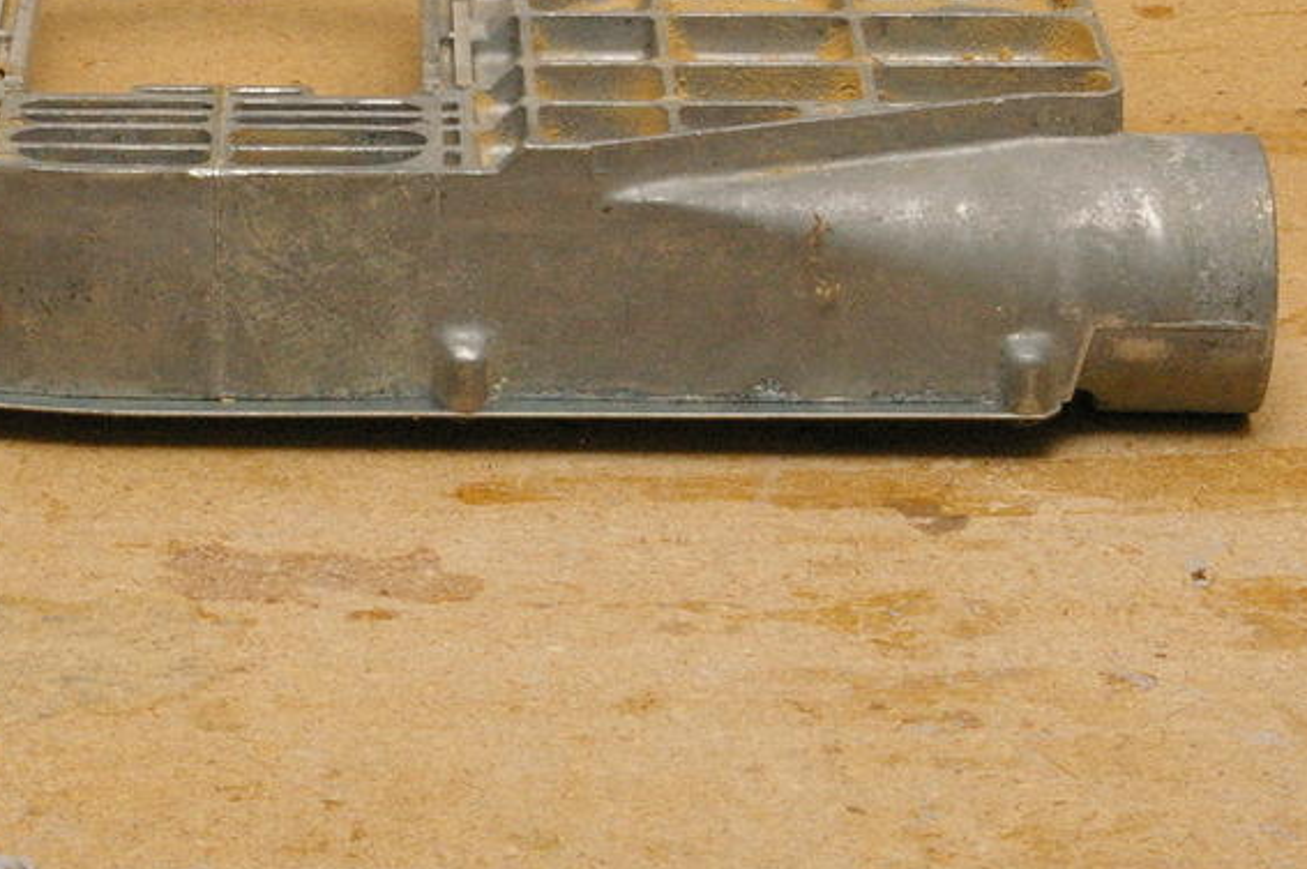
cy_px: 80
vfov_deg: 9.6
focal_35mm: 142
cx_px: 265
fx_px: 5154
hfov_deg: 14.4
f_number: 22
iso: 1600
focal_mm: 43
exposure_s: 1/180
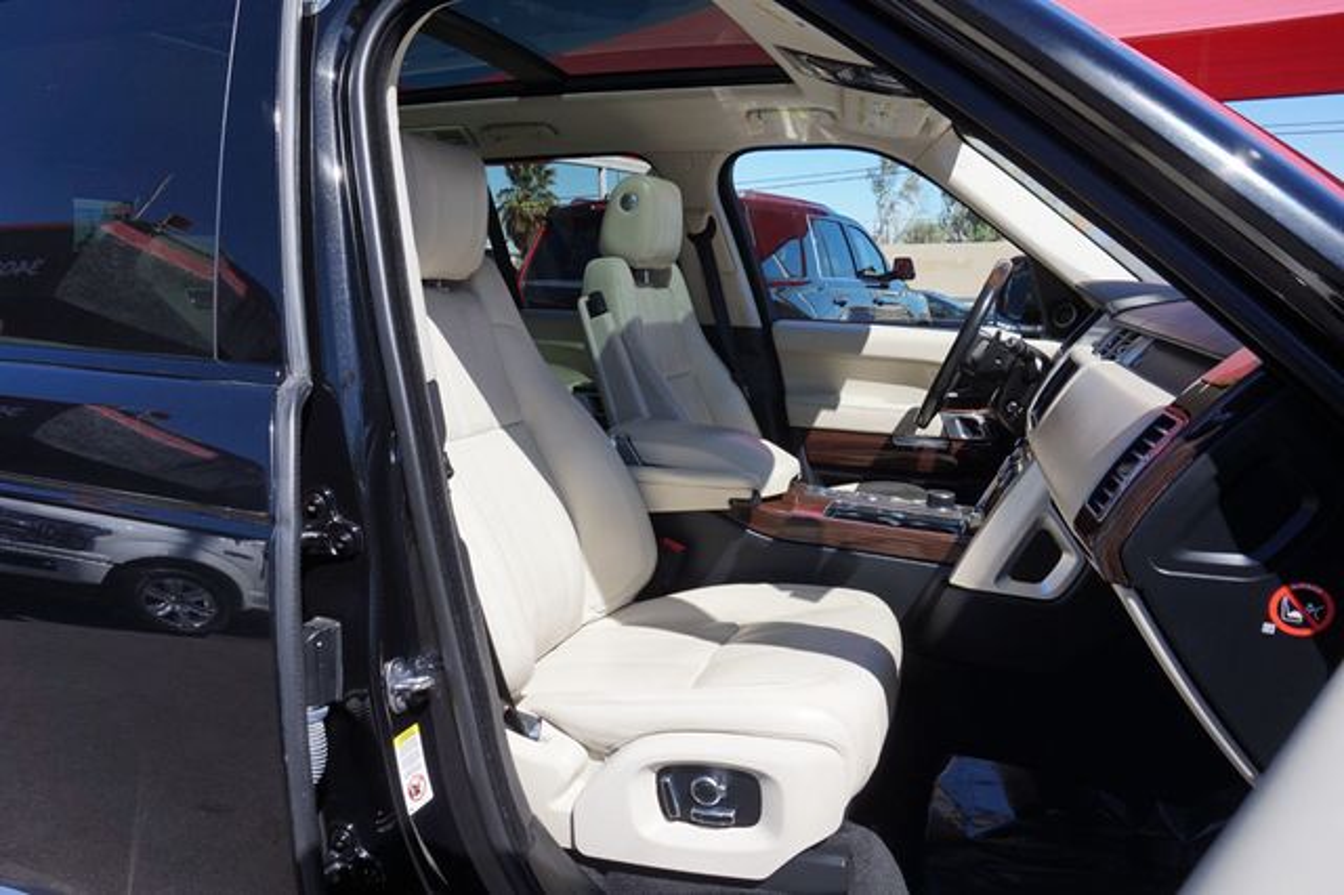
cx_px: 672
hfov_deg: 73.8
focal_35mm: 24
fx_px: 895
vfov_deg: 53.1
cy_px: 448
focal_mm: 16
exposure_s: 1/250
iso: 100
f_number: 8
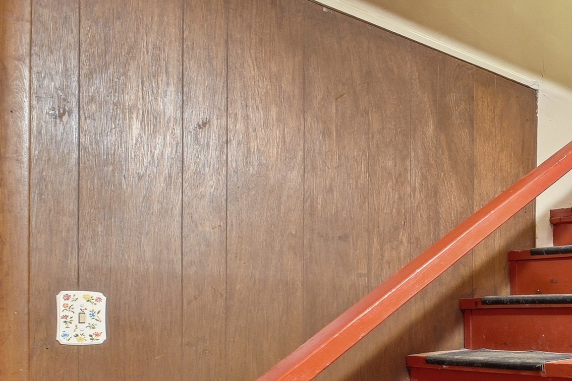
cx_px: 717
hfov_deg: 36.0
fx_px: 619
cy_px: 346
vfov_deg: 32.4
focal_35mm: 39
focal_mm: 10
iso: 400
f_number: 8
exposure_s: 1/50
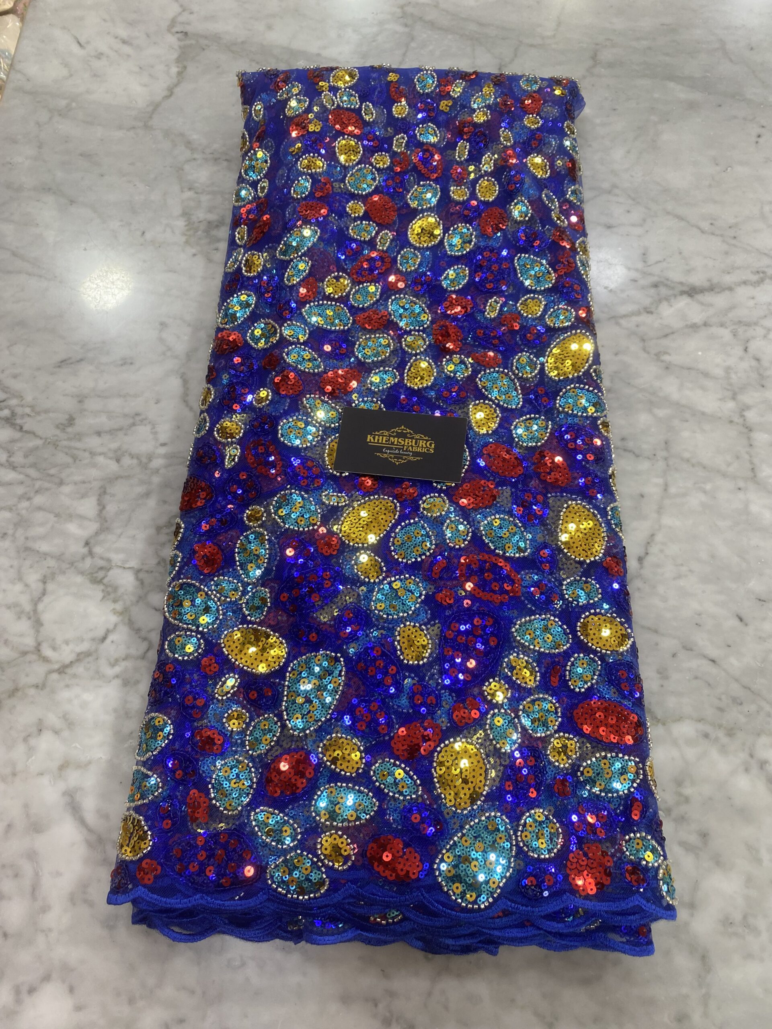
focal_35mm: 26
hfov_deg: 53.1
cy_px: 514
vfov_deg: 67.3
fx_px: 773
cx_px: 386
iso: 125
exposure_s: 1/100
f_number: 1.8
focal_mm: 4.25
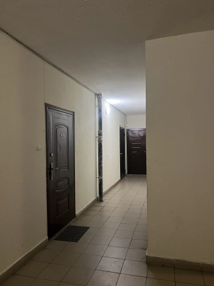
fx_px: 214
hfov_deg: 53.1
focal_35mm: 26
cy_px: 143
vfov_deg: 67.3
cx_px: 107
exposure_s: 1/33
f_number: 1.5
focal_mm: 5.7
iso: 500
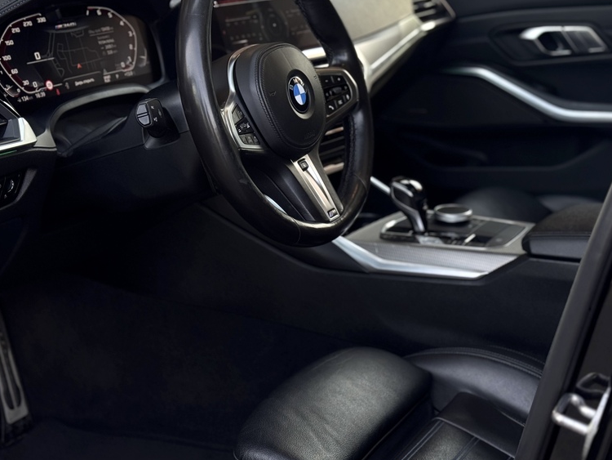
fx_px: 1132
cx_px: 320
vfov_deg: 22.9
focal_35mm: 64
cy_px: 194
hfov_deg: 30.3
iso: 64
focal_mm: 6.76
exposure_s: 1/362
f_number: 1.78
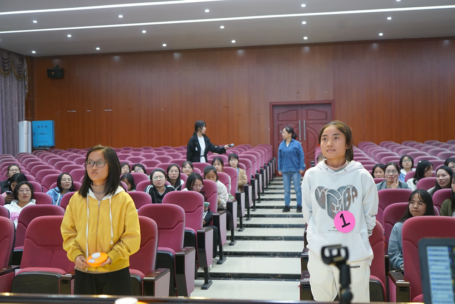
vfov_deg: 32.6
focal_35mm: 41
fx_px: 518
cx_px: 228
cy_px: 152
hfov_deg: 47.4
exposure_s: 1/160
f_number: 4
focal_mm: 41
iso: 3200
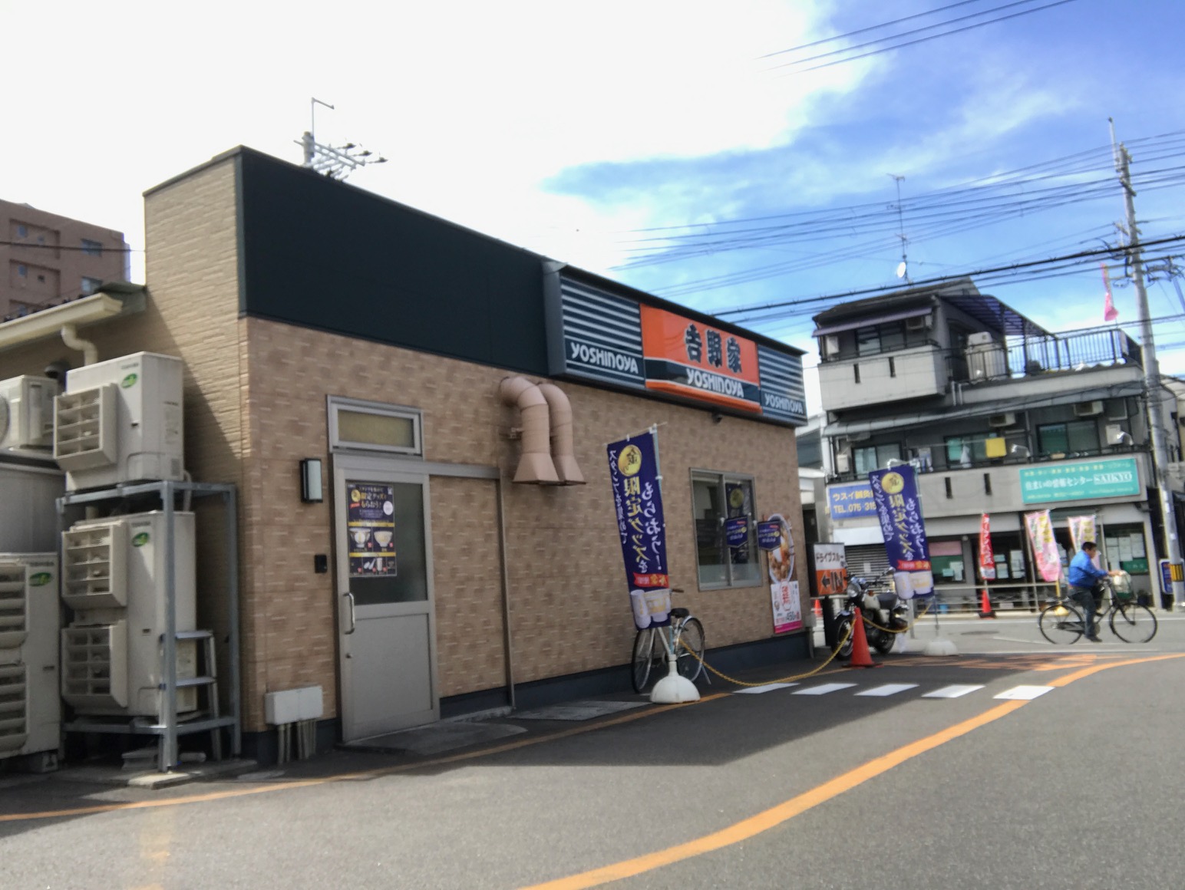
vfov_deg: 44.2
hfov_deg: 56.8
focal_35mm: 32
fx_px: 1096
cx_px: 592
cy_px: 445
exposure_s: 1/502
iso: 25
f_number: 2.2
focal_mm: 2.87
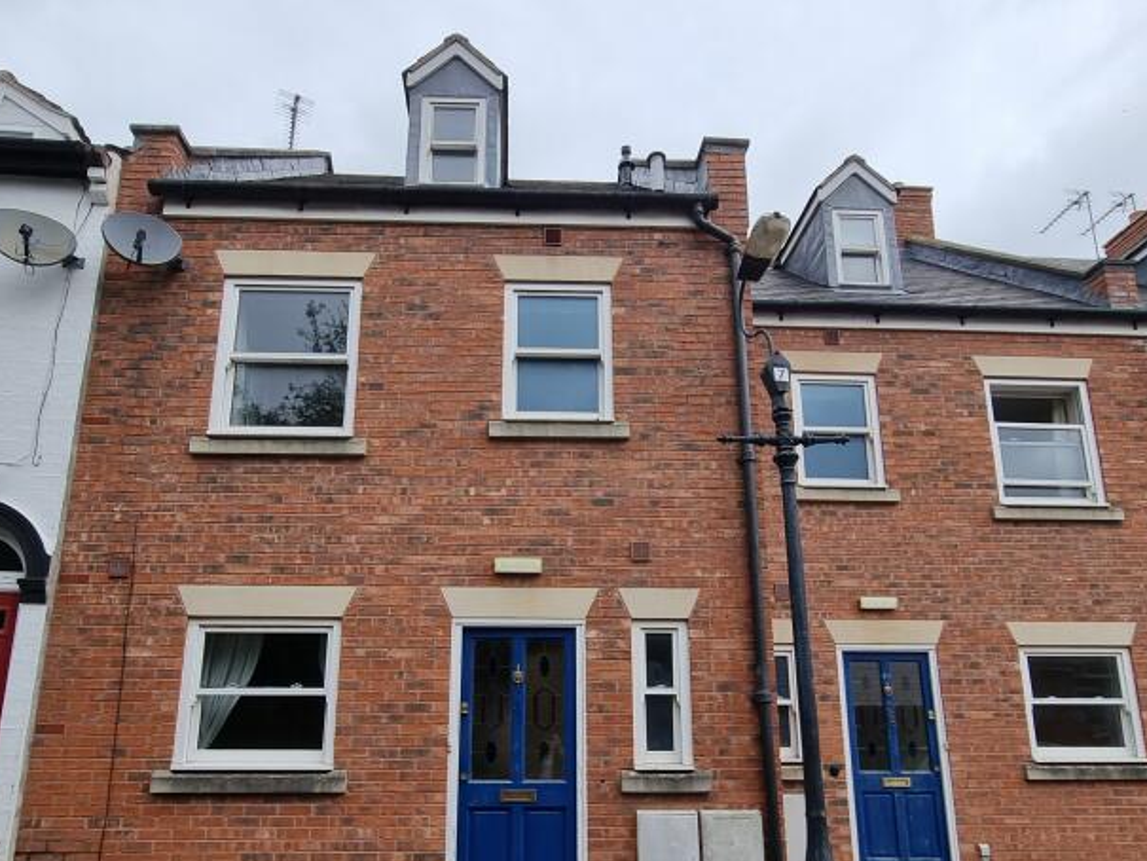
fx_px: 729
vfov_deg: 60.2
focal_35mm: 22
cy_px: 542
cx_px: 546
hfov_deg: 76.3
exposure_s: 1/736
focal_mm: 2.2
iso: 50
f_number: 2.2
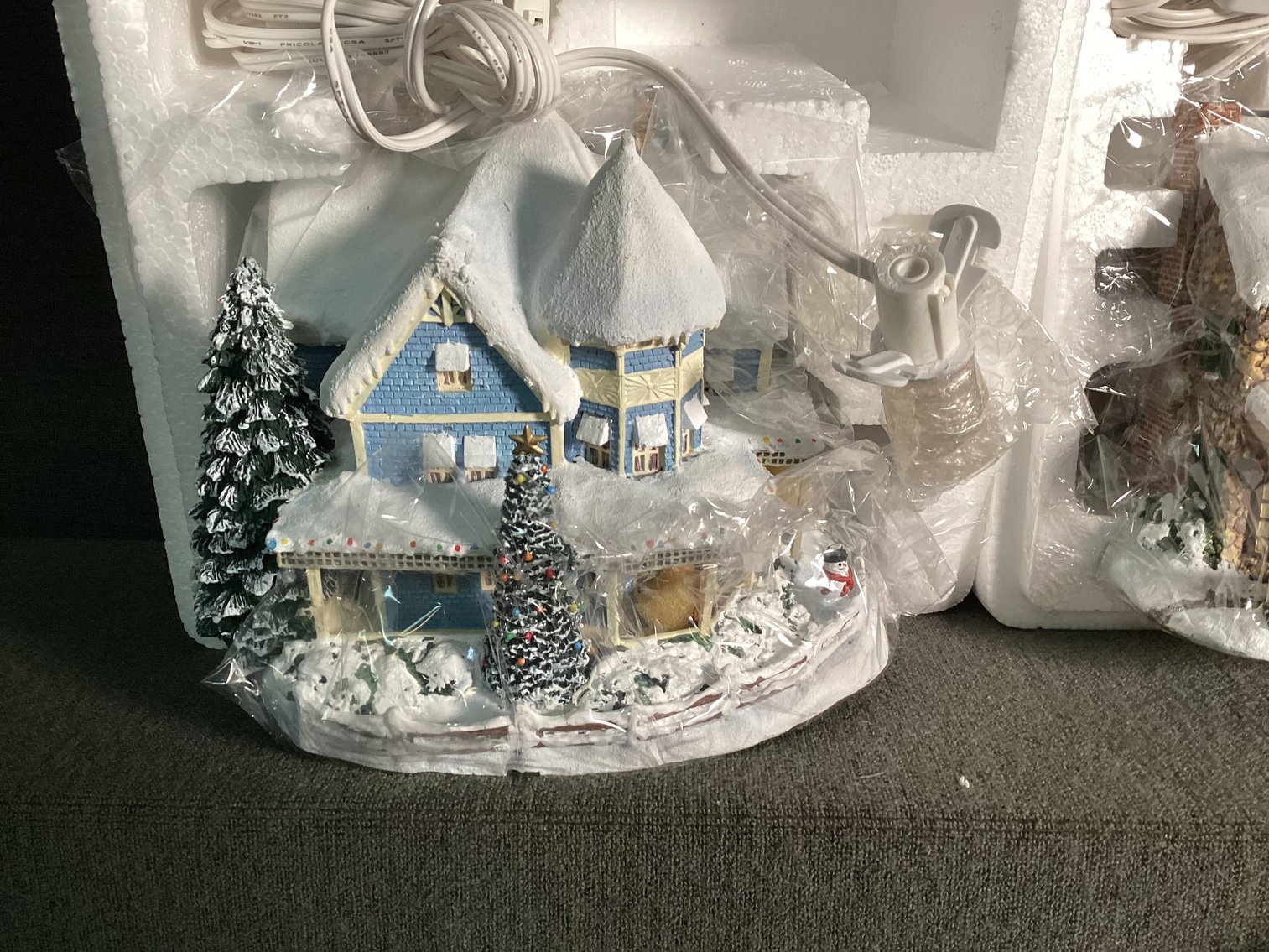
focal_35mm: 31
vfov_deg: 45.4
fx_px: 1137
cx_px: 634
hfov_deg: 58.3
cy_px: 476
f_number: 2.4
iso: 125
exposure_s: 1/60
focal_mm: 3.3
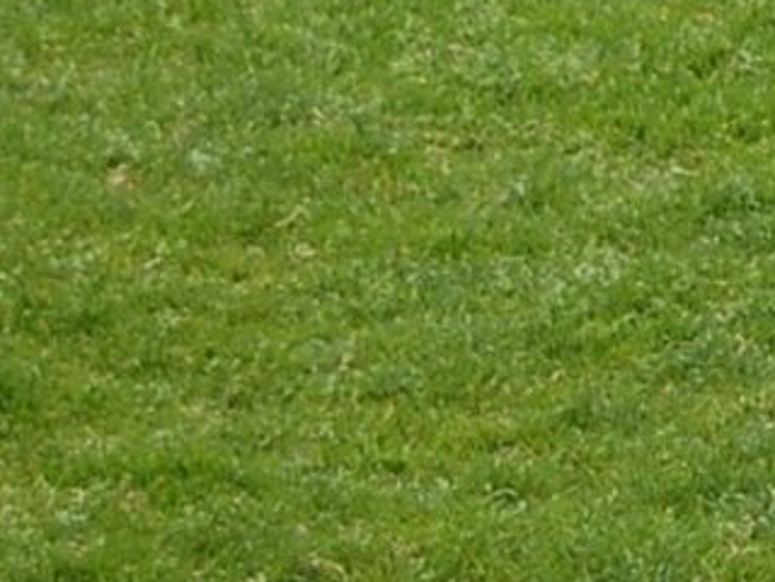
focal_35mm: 416
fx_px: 9314
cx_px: 2635
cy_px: -475
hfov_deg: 4.5
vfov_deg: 3.6
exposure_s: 1/1000
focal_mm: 42
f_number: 5.3
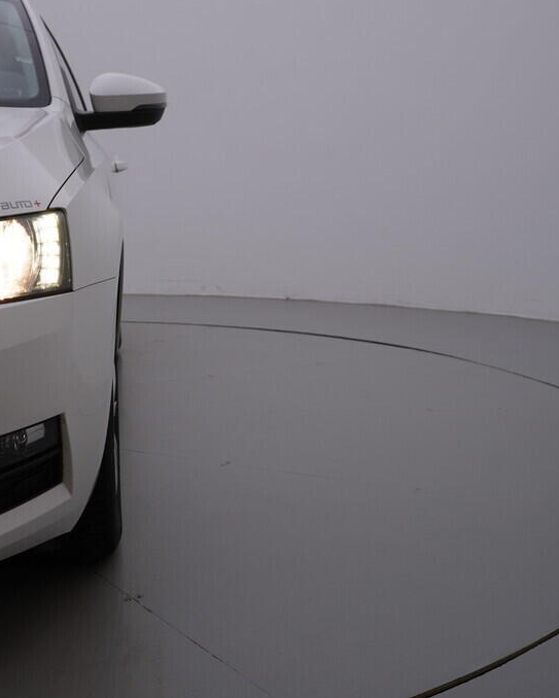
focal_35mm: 51
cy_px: 347
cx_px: 177
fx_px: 1054
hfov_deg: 29.5
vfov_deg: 36.6
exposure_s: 1/160
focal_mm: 24
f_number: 5.6
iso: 125
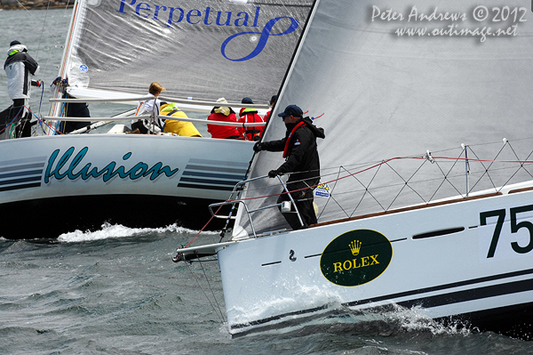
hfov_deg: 6.9
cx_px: 266
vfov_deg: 4.6
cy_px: 178
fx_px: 4438
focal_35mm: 300
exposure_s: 1/1000
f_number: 6
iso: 400
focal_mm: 200
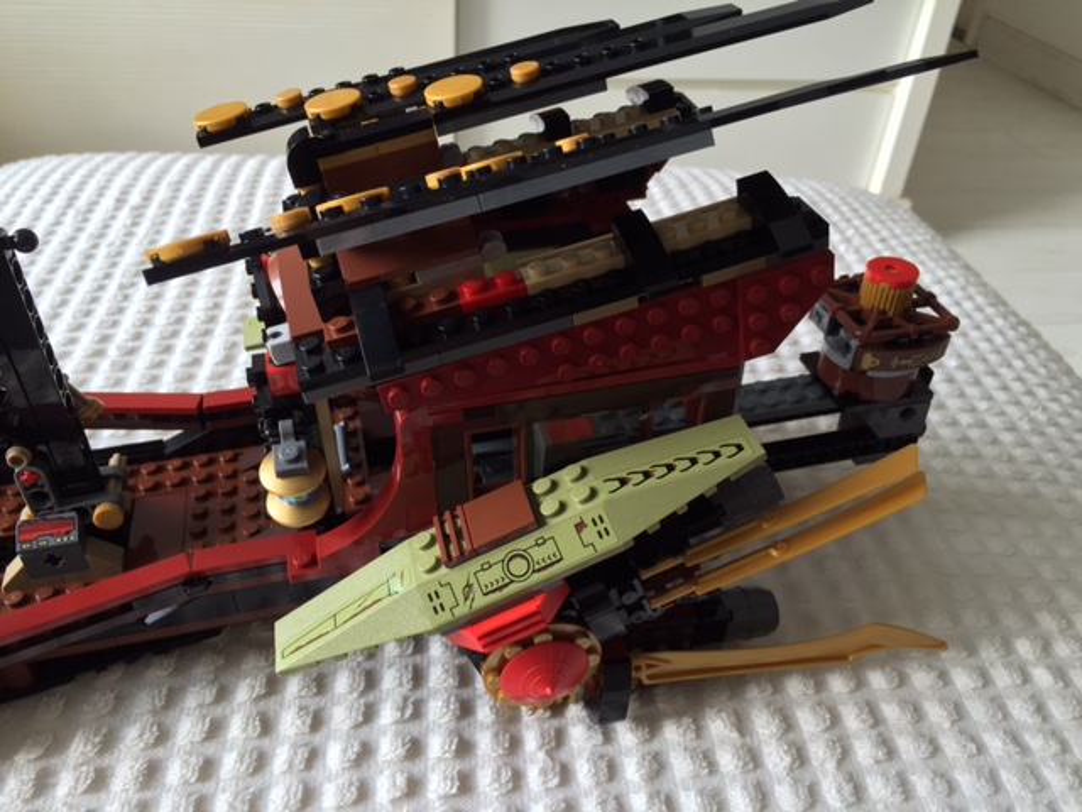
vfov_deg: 48.2
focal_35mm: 29
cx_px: 541
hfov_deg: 61.7
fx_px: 906
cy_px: 406
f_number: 2.2
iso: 32
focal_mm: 4.15
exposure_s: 1/40
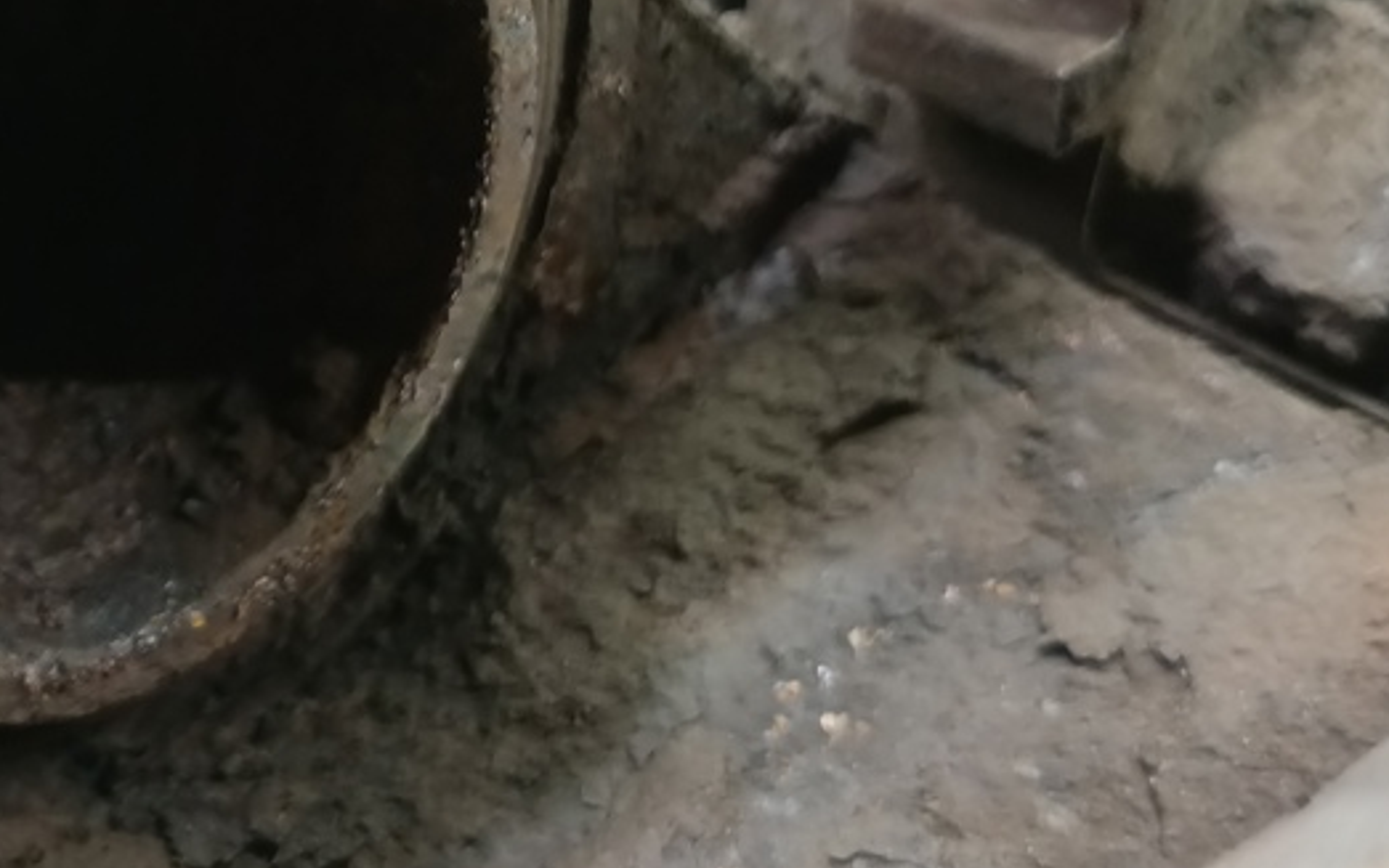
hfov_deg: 34.9
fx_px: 2120
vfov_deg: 22.8
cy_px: 159
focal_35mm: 56
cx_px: 236
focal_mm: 4.11
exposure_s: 1/25
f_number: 1.6
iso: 678
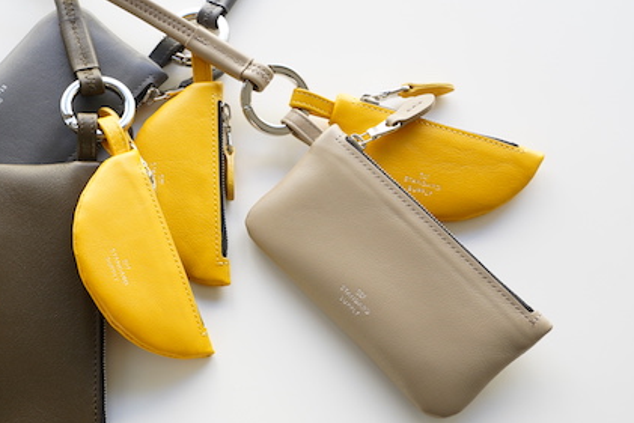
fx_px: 1004
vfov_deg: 23.8
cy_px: 214
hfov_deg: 34.6
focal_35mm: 57
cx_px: 191
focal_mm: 40
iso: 800
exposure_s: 1/20
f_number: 9
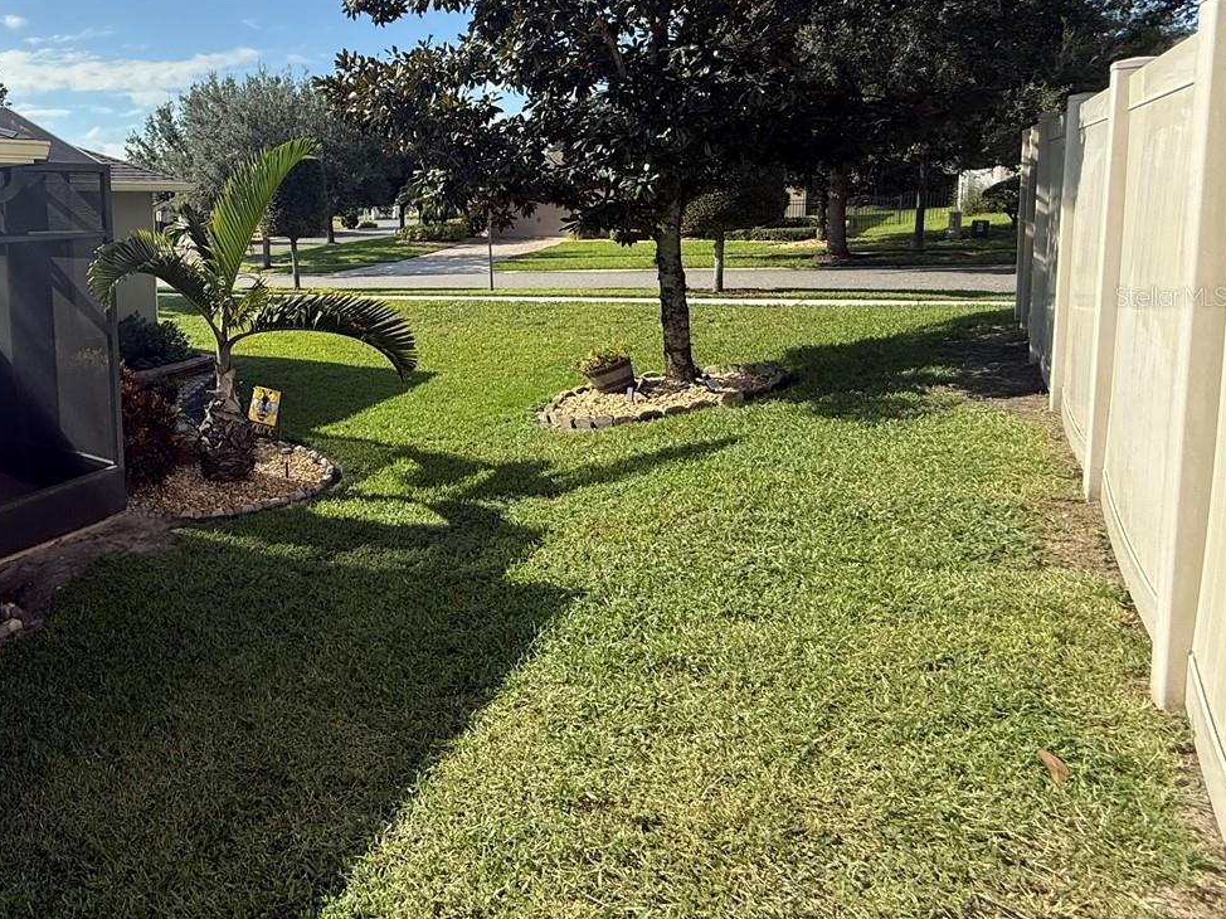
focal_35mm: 23
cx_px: 227
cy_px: 296
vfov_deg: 57.4
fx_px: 814
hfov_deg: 66.4
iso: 80
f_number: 2.2
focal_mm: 2.22
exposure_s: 1/2320
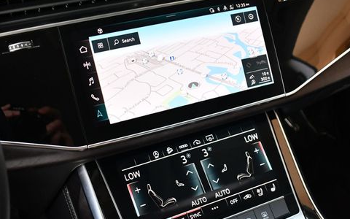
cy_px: 120
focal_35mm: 49
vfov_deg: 26.3
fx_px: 467
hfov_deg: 41.0
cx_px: 198
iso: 800
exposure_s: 1/200
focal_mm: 18
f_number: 3.5
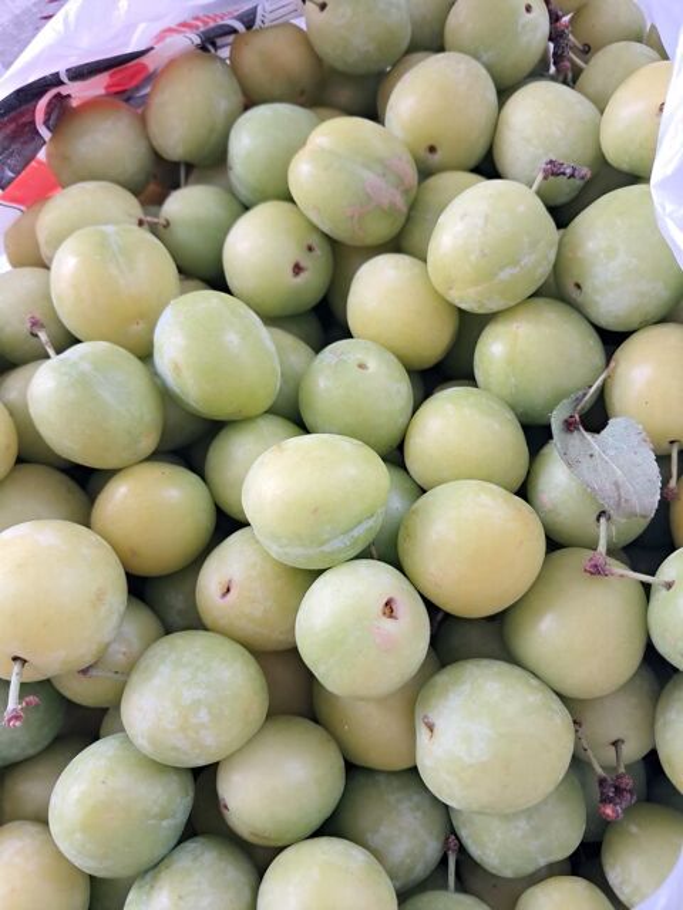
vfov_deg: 65.3
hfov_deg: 51.4
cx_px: 342
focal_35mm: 27
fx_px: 710
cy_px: 455
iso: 125
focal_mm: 4
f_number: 1.8
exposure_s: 1/50
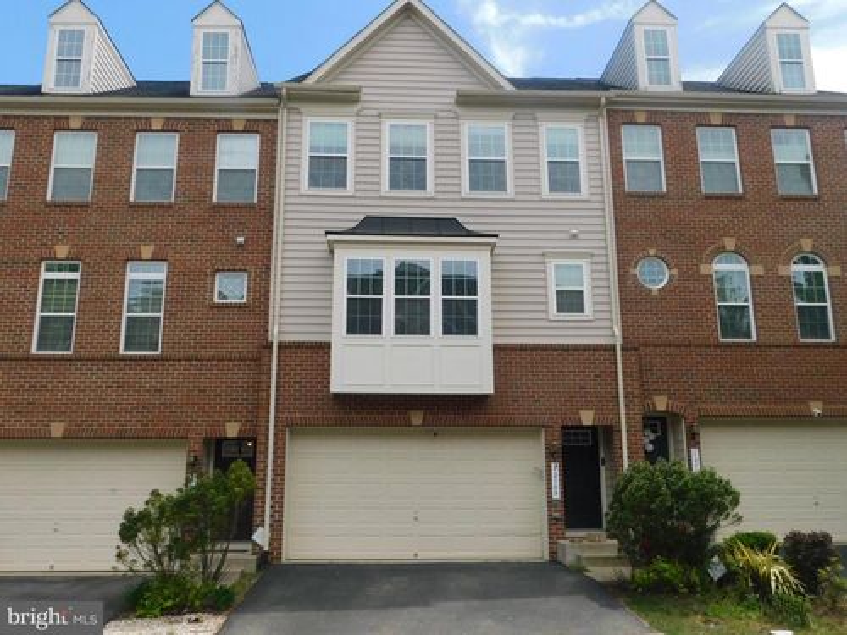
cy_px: 318
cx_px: 424
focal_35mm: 30
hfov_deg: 60.0
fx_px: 734
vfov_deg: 46.8
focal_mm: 5.3
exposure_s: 1/1000
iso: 125
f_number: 3.2
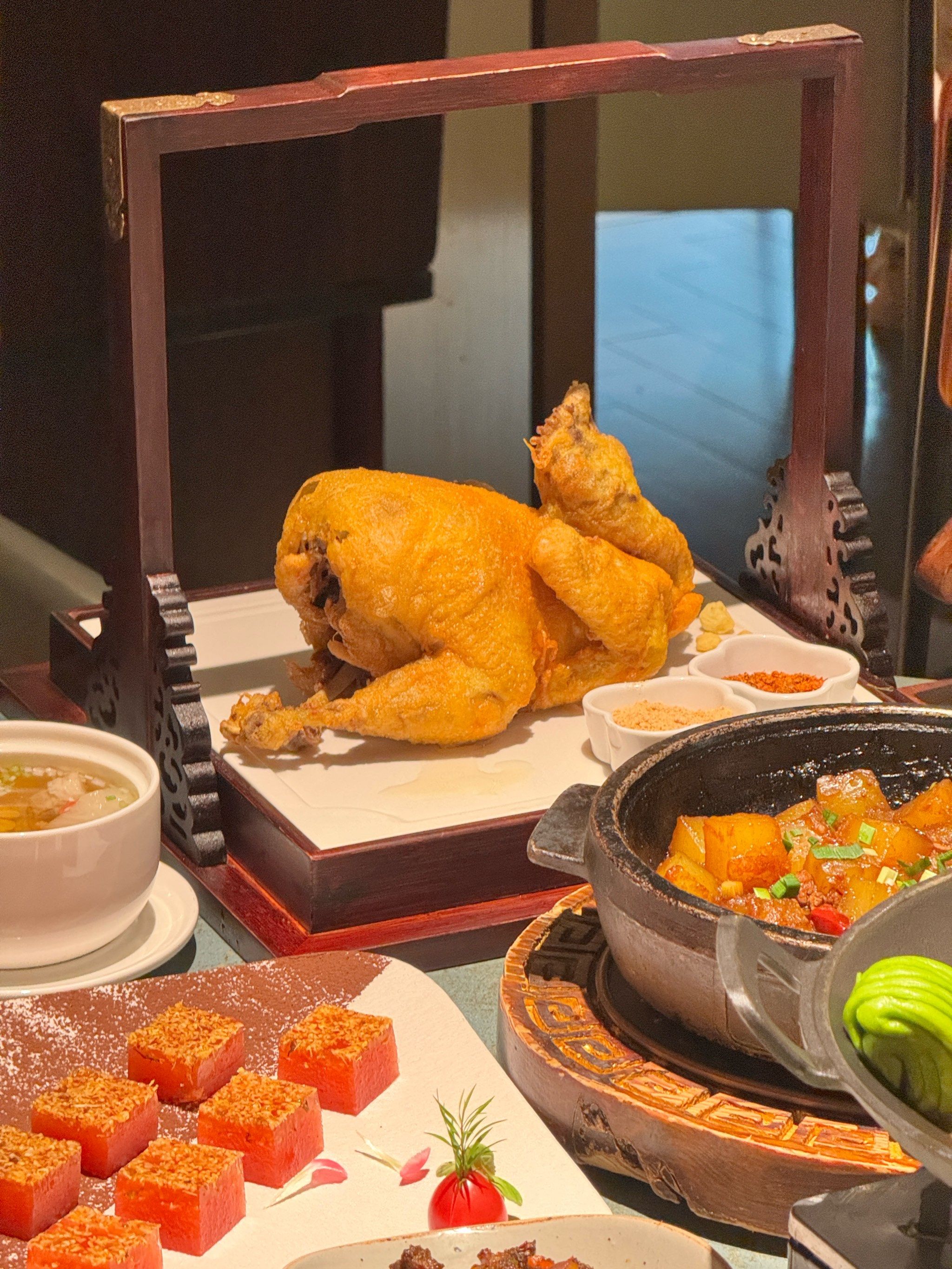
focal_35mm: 120
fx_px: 4400
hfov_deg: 12.3
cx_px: 476
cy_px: 634
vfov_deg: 16.4
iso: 640
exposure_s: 1/33
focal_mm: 15.66
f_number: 2.8
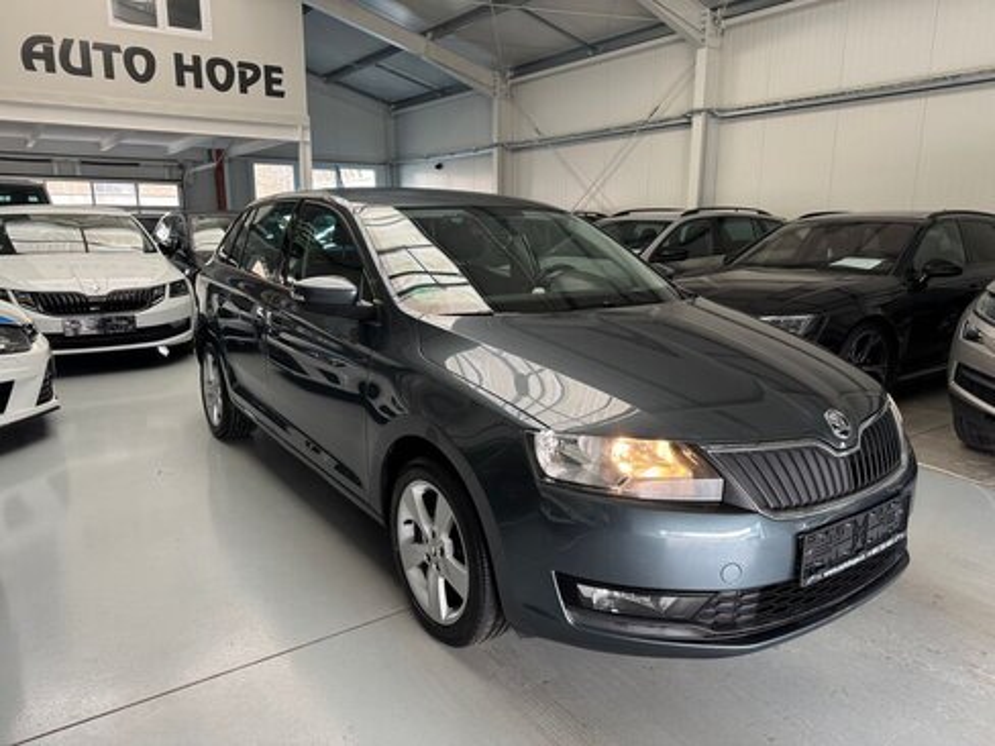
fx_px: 690
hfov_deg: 71.6
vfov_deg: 56.8
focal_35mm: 24
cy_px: 373
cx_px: 498
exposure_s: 1/50
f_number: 1.78
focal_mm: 6.76
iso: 160
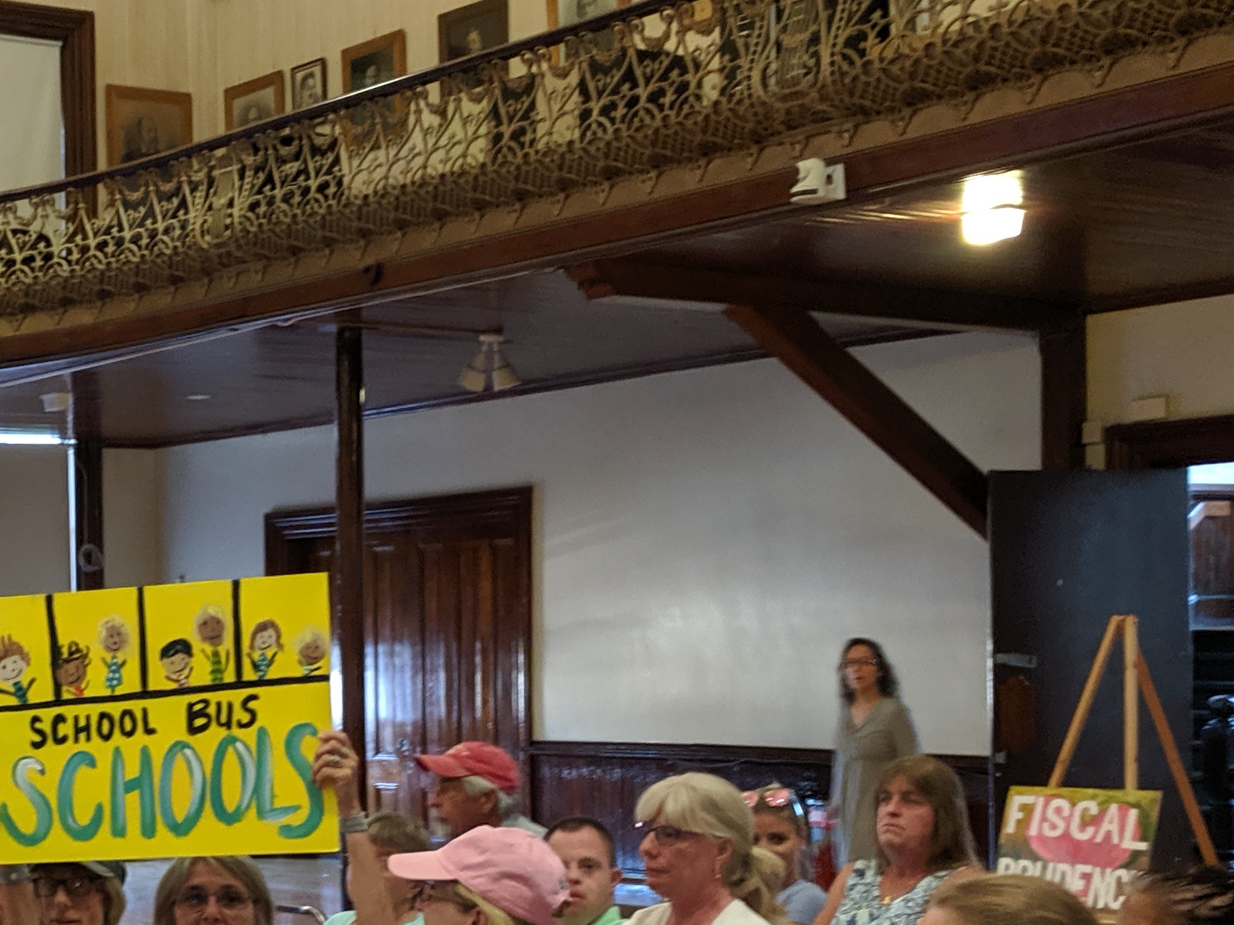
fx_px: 2388
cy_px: 720
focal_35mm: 67
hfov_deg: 27.4
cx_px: 15
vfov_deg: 21.7
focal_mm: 4.67
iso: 482
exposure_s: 1/40
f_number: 2
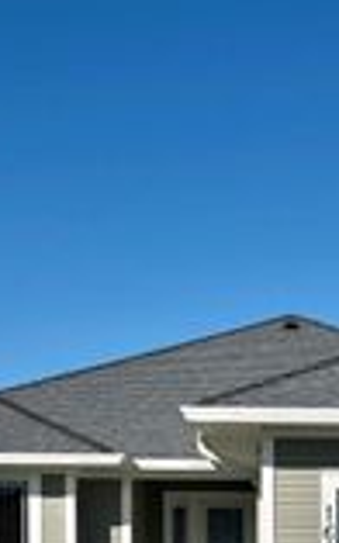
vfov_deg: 23.8
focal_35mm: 81
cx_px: 325
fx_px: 1198
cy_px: 604
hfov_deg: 15.8
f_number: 1.78
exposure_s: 1/9091
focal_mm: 6.76
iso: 80
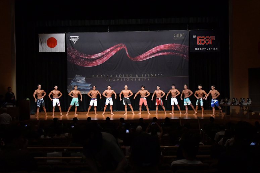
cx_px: 130
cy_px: 86
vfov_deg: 25.0
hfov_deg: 36.9
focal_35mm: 54
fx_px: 390
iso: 5000
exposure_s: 1/400
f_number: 5.6
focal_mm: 36
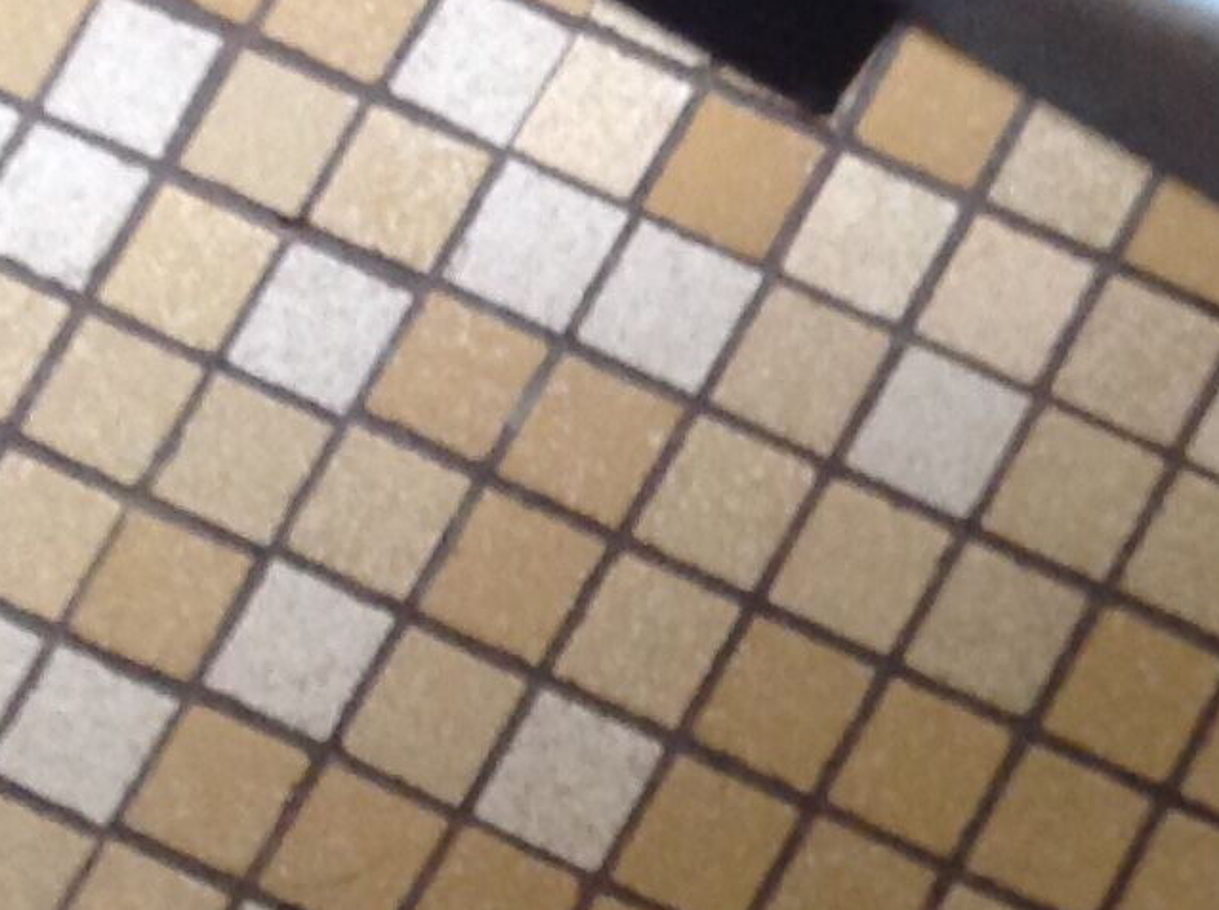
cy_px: 853
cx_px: 2005
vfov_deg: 10.4
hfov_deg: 12.9
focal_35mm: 142
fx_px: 4992
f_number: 2.4
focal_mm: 4.28
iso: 100
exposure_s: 1/15
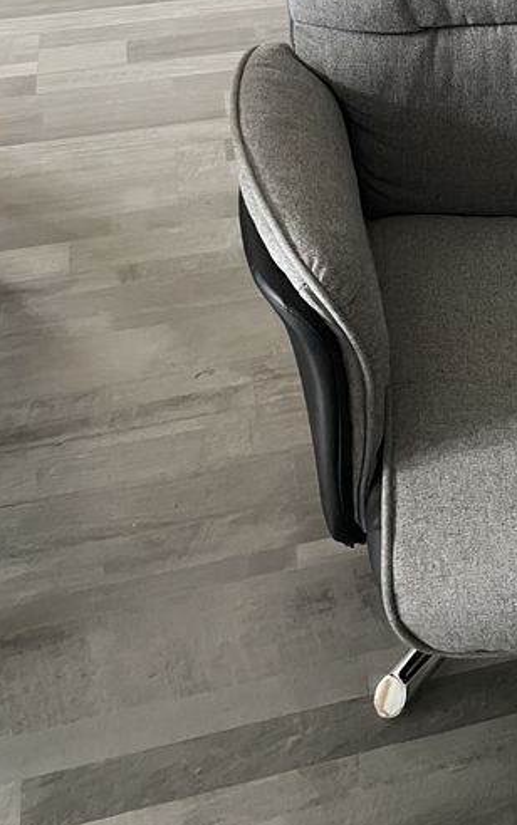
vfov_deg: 34.7
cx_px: 561
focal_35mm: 56
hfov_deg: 22.0
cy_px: 119
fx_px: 1261
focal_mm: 4.2
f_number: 1.6
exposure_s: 1/31
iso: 640
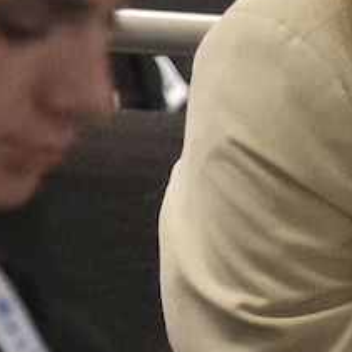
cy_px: 405
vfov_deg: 0.9
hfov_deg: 0.9
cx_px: 515
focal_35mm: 1876
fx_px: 21583
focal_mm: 129.2
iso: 6400
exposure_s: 1/110
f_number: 2.8
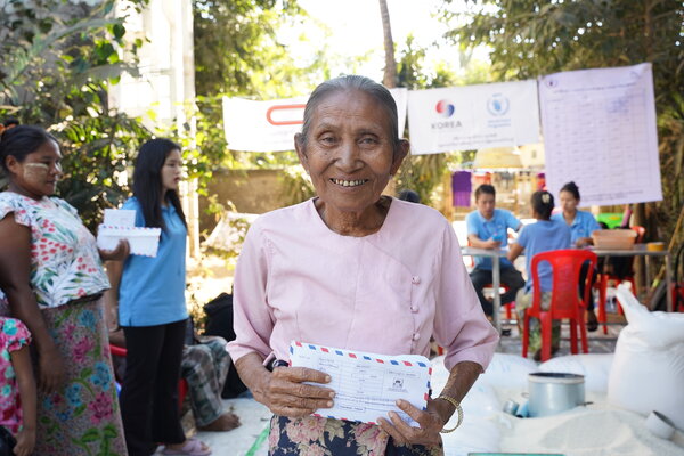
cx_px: 342
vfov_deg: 35.3
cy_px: 228
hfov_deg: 51.0
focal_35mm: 38
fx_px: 716
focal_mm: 37.7
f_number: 6.3
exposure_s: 1/100
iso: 500
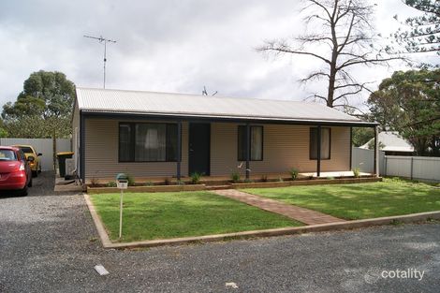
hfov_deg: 61.9
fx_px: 367
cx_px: 220
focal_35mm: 30
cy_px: 146
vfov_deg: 43.6
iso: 100
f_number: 11
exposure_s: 1/160
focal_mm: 20
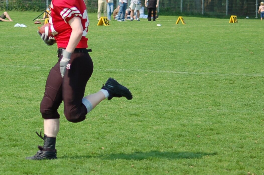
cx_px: 79
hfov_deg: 9.4
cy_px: 53
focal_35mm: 220
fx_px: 1610
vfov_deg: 6.2
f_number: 4
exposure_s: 1/1000
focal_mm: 70
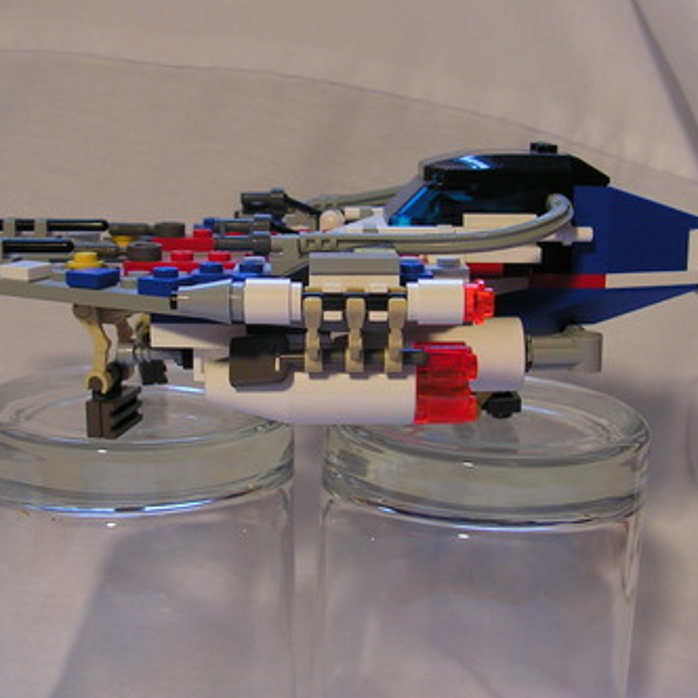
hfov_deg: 34.7
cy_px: 309
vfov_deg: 34.6
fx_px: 1118
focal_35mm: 49
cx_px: 315
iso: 100
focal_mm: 6
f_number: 3.2
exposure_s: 1/40
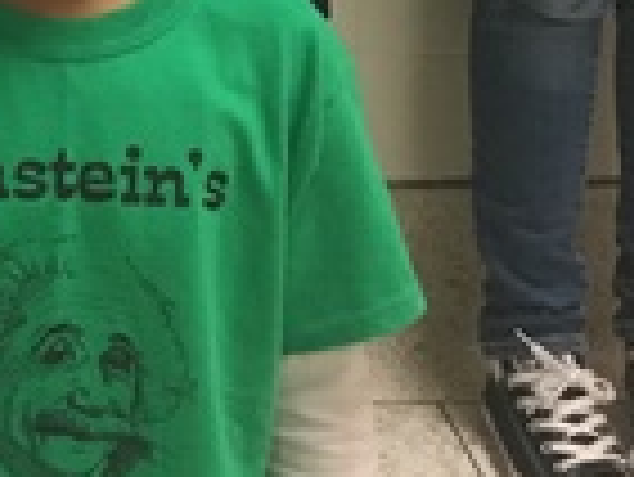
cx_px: -256
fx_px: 2713
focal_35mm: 148
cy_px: -423
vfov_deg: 9.5
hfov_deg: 12.8
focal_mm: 4.15
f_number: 2.2
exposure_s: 1/30
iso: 125
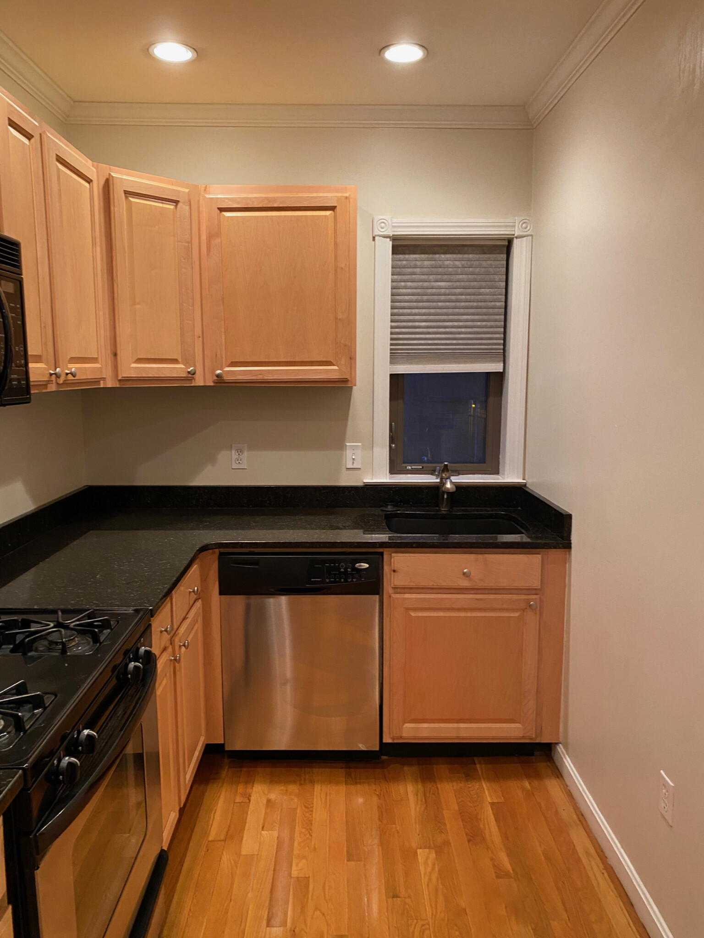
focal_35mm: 26
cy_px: 469
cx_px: 352
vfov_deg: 67.3
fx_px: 705
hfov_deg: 53.1
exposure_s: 1/60
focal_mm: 4.25
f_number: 1.8
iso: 320
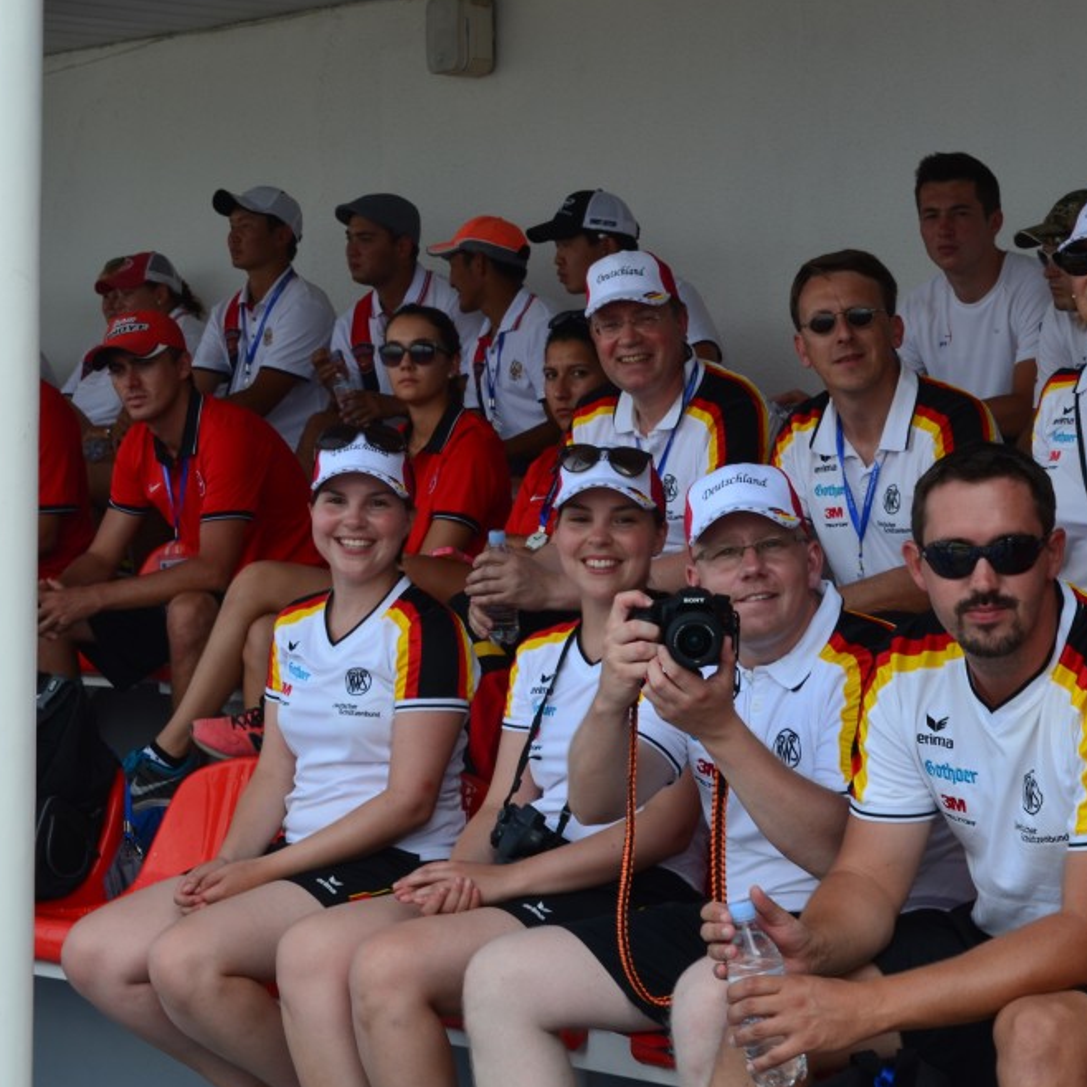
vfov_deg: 17.6
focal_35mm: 99
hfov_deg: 17.5
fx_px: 3517
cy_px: 552
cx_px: 715
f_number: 11
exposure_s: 1/100
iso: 200
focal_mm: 50
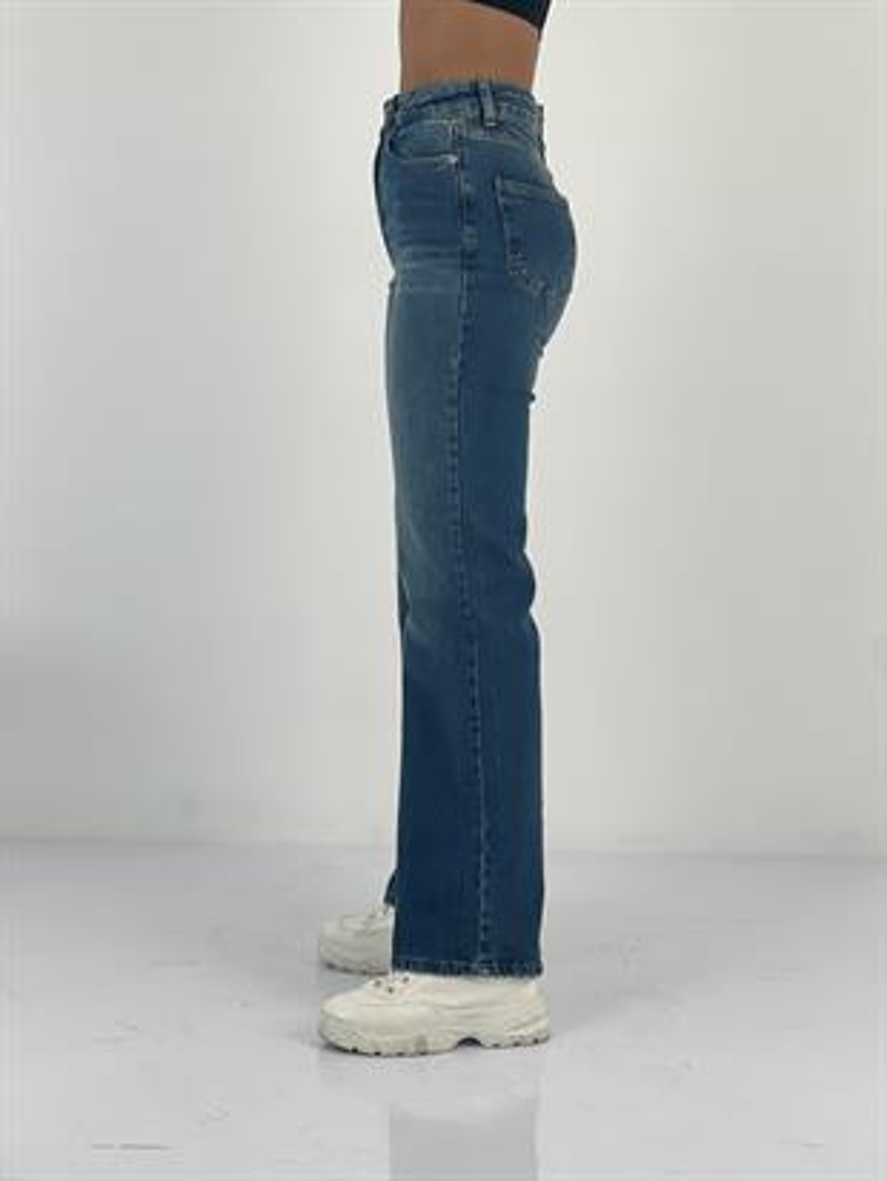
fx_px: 2629
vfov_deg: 25.3
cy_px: 590
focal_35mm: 77
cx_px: 444
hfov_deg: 19.1
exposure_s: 1/100
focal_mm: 9
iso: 32
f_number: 2.8
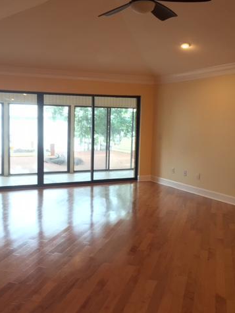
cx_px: 88
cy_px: 157
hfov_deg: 36.6
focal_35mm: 39
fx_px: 353
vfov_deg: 47.9
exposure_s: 1/30
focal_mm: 4.15
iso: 64
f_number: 2.2
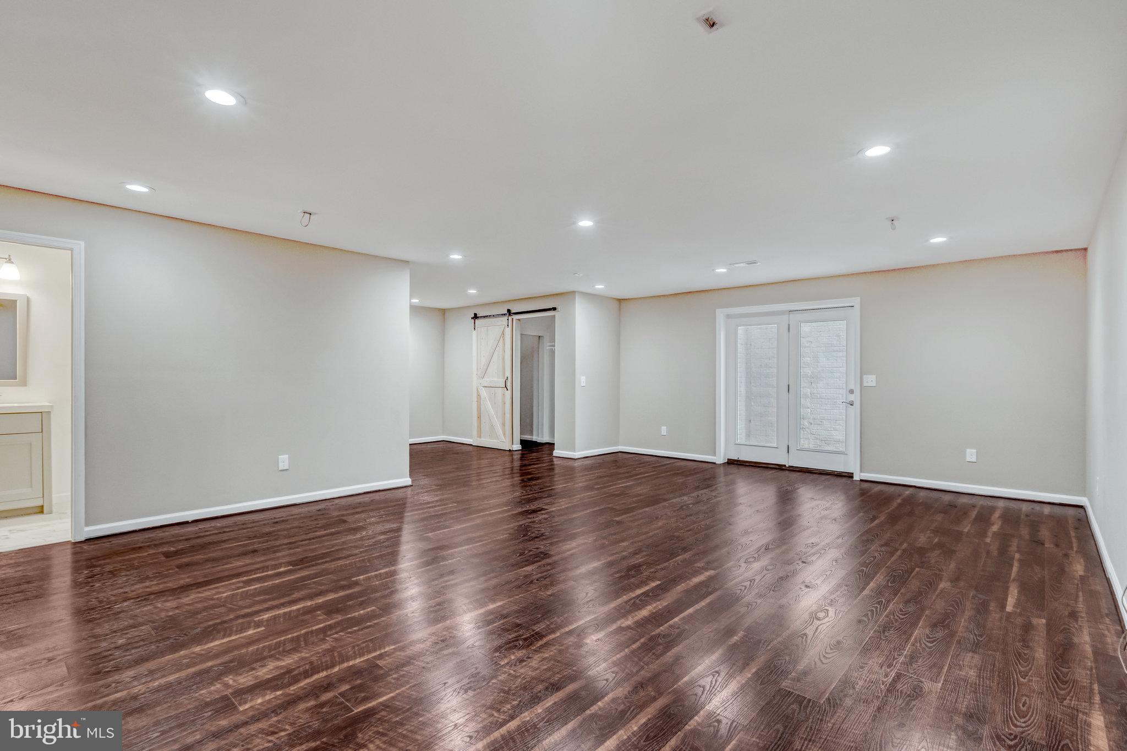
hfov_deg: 96.7
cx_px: 564
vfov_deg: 73.7
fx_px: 501
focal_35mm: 16
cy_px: 376
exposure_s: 1/320
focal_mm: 16
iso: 1250
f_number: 8
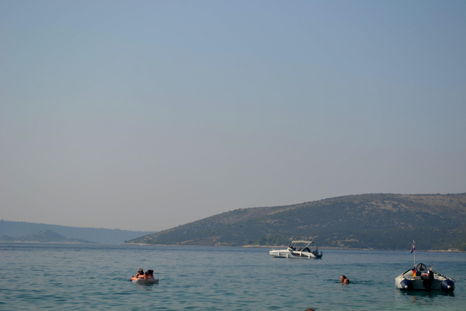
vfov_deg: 16.6
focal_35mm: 82
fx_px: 1068
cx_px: 233
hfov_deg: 24.6
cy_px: 156
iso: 100
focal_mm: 55
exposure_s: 1/200
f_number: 6.3
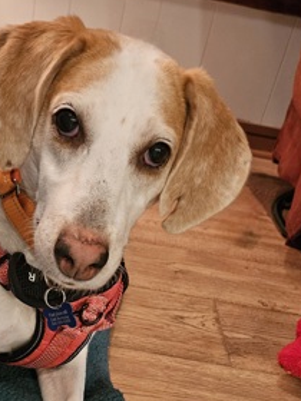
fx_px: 533
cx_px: 73
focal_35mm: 46
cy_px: 359
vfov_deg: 38.5
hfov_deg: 30.9
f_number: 1.8
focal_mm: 5.4
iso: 800
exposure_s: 1/24
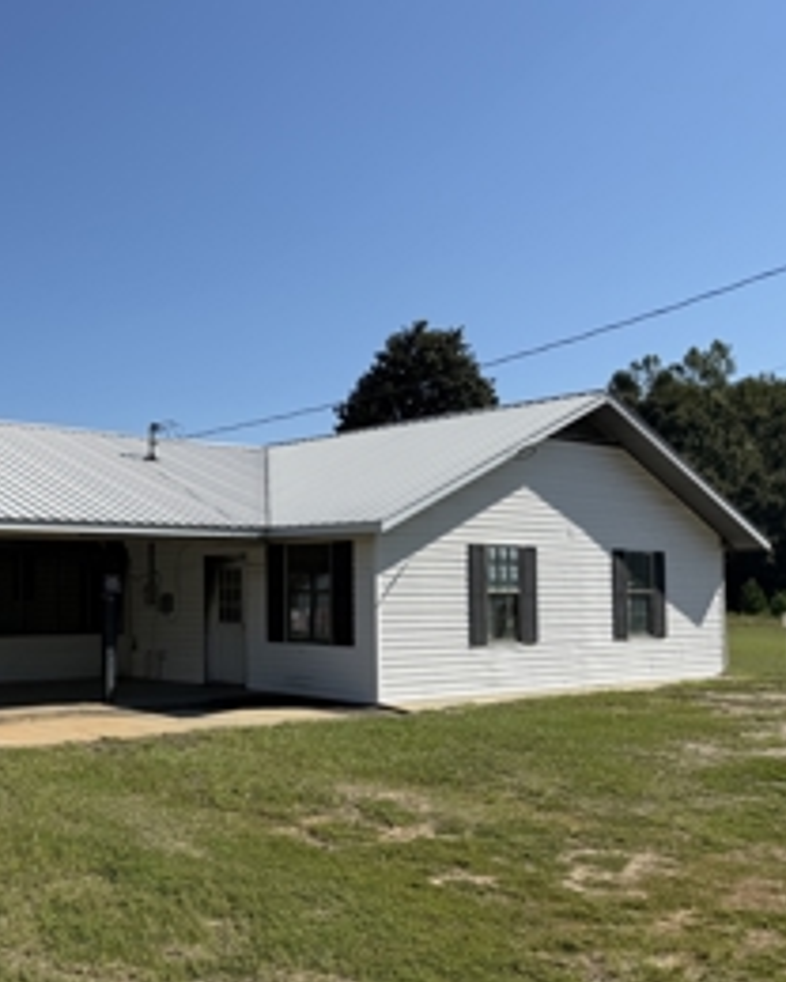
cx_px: 72
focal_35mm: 36
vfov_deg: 50.2
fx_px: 1047
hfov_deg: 38.2
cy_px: 551
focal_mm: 6.76
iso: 80
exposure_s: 1/6711
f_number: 1.78
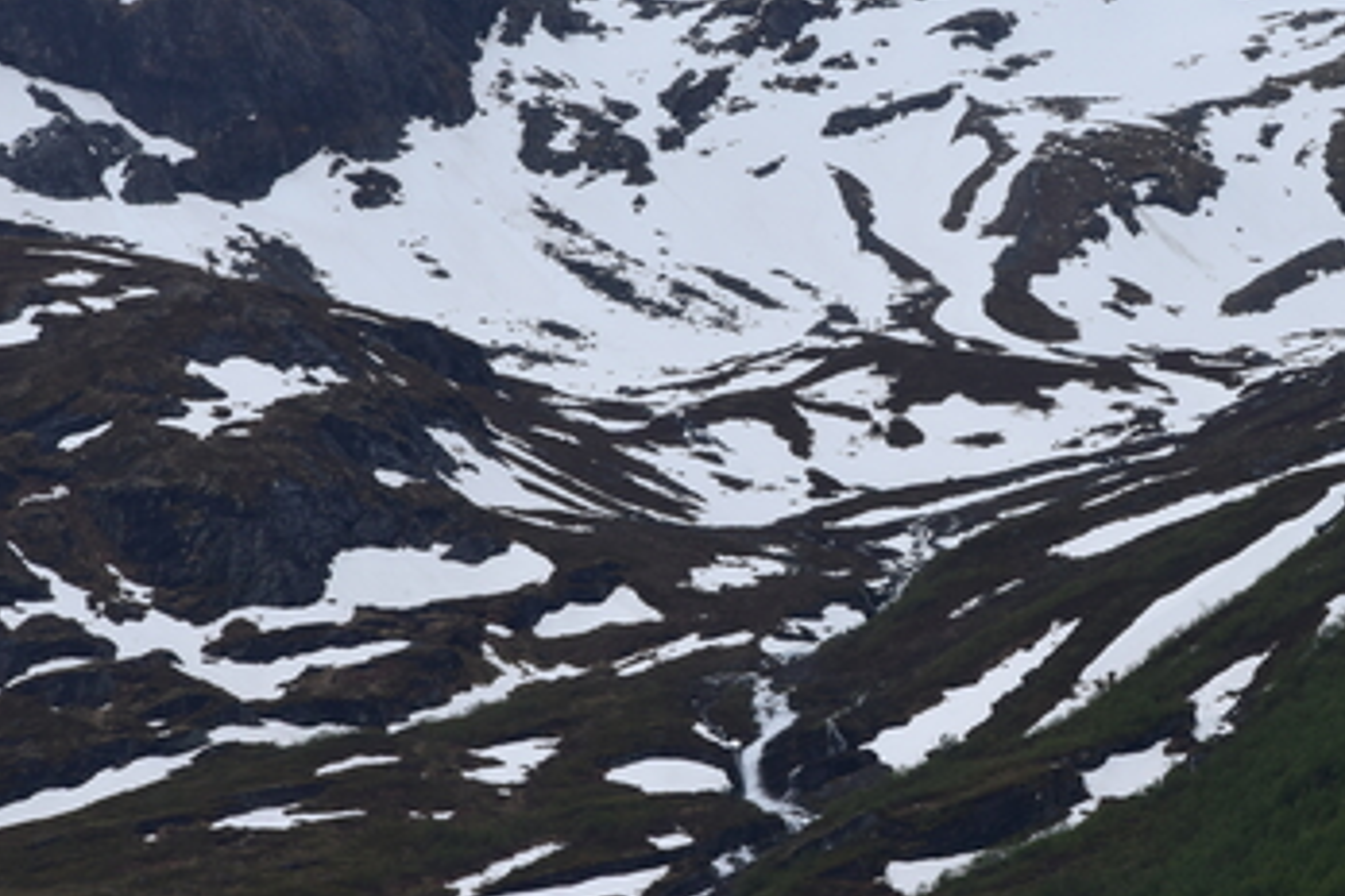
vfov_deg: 5.1
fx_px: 10156
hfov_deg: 7.6
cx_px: 966
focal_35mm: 272
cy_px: 232
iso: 400
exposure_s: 1/400
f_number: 11
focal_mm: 105
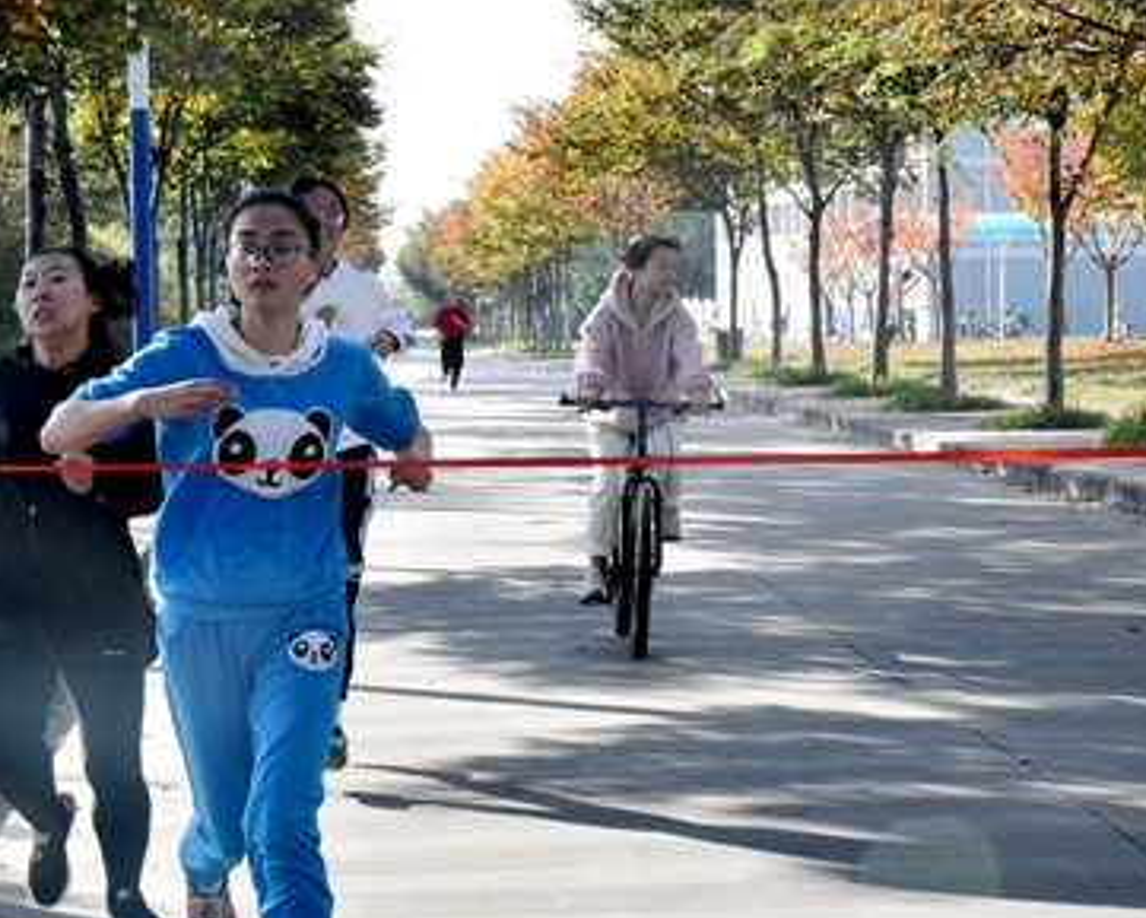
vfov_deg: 15.0
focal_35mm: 103
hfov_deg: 18.5
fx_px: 3494
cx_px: 333
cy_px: 426
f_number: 22
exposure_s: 1/400
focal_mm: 66
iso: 6400
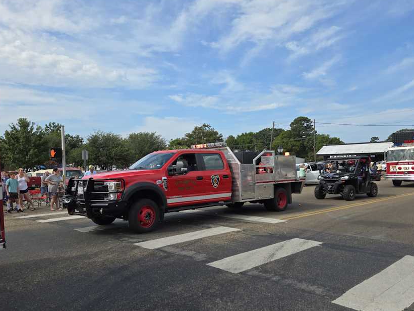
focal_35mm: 28
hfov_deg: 63.4
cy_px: 183
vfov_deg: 49.5
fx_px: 335
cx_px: 212
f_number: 1.8
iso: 25
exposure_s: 1/1879
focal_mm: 5.4
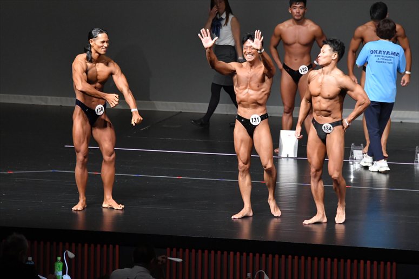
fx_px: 2967
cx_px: 210
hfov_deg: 8.1
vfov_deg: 5.4
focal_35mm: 255
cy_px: 140
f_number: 5.6
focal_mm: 170
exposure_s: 1/400
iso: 5000
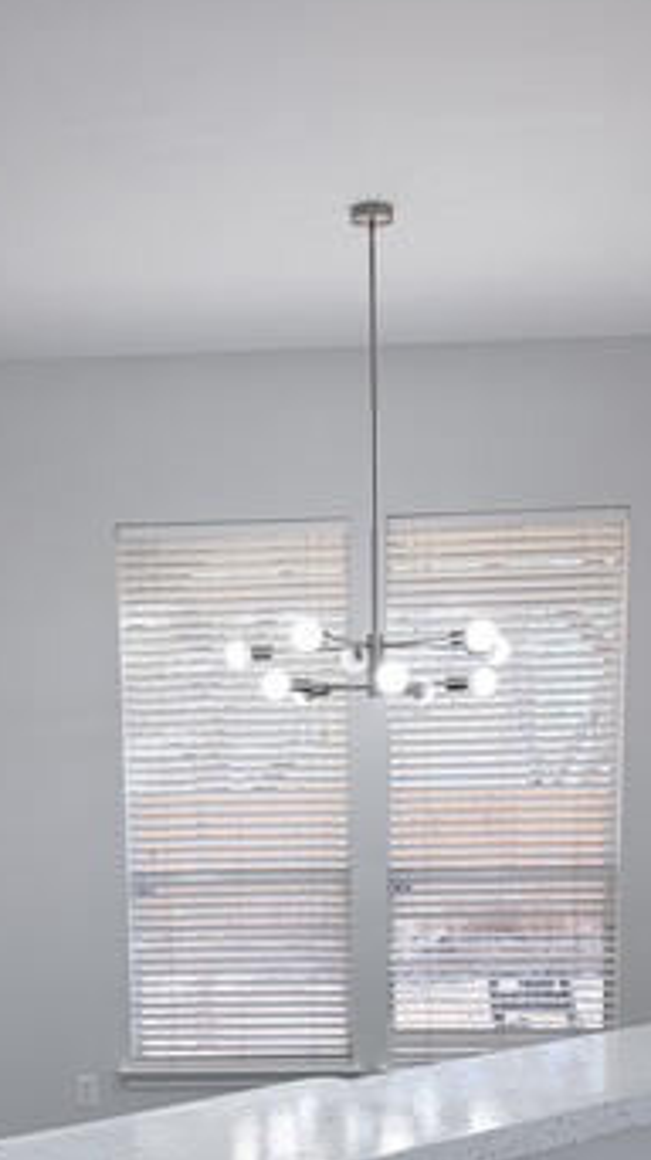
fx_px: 1506
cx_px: 251
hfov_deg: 24.3
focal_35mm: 49
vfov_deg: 39.9
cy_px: 980
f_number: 1.78
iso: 100
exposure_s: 1/192
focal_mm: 6.76
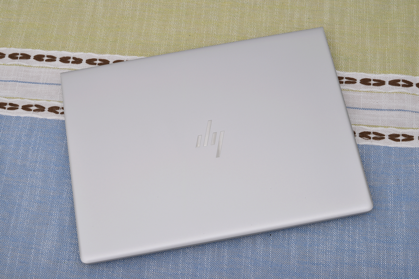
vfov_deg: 27.0
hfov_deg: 39.6
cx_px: 210
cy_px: 140
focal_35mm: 50
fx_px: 582
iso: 160
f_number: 16
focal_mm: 50
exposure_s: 1/100
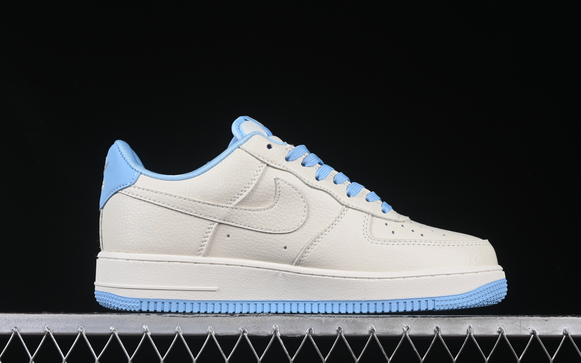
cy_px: 192
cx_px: 292
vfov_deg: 16.9
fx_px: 1219
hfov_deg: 26.8
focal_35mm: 77
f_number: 8
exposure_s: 1/80
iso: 160
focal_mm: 50
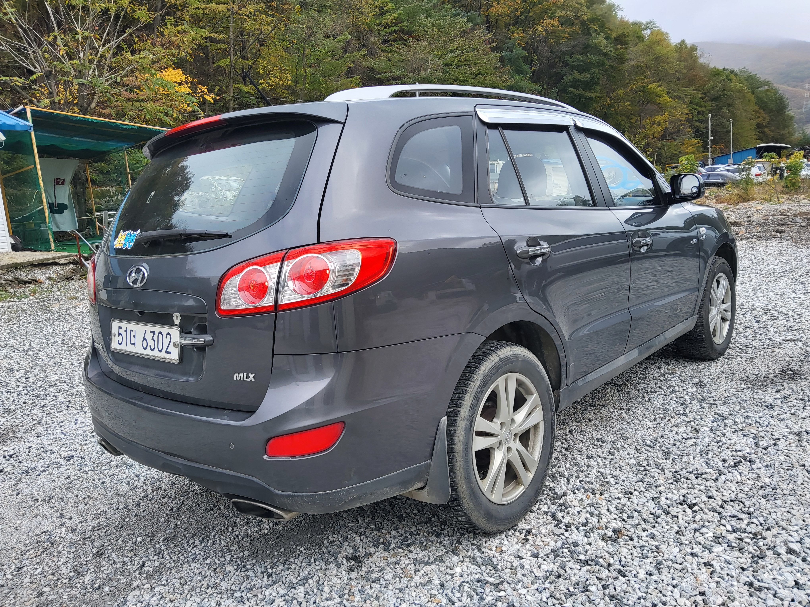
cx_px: 405
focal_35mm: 26
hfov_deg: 67.3
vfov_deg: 53.1
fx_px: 608
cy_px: 304
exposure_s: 1/138
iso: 12
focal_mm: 3.98
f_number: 1.8
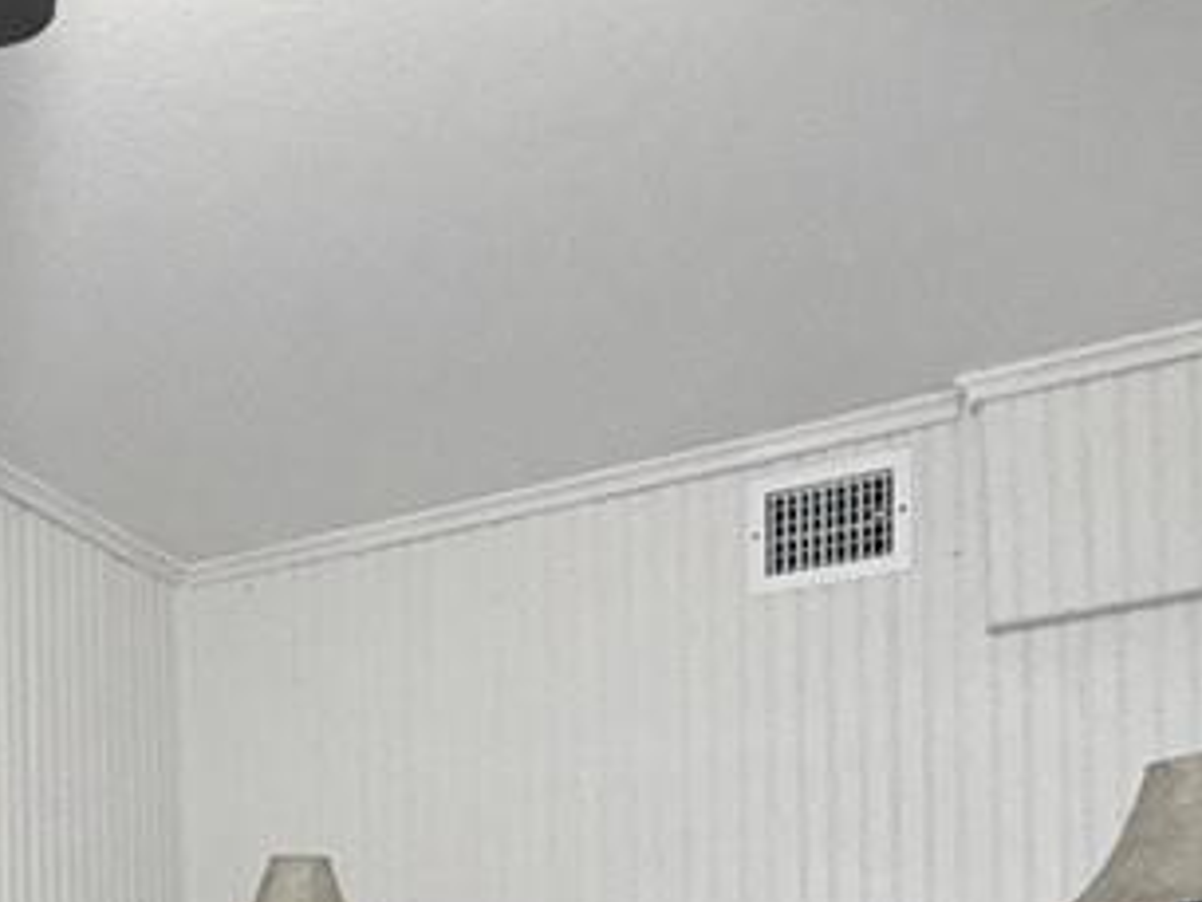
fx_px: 1633
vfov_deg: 26.5
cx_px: 102
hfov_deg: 37.5
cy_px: 1150
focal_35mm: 47
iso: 200
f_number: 2.2
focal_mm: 2.22
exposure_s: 1/102
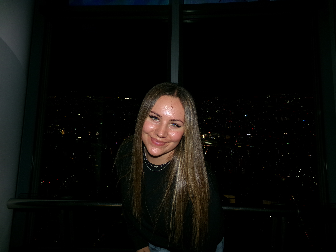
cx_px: 168
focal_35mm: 24
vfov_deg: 56.8
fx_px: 233
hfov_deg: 71.6
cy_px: 126
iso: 200
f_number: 3.7
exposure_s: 1/34
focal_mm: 4.3
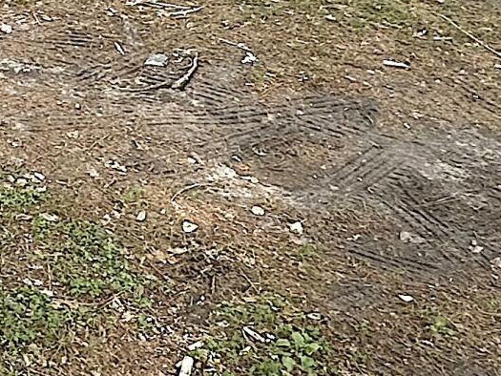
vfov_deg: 16.0
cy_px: -276
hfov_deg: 19.4
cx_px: -357
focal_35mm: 80
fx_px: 1158
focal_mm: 2.22
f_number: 2.2
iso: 40
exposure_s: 1/244
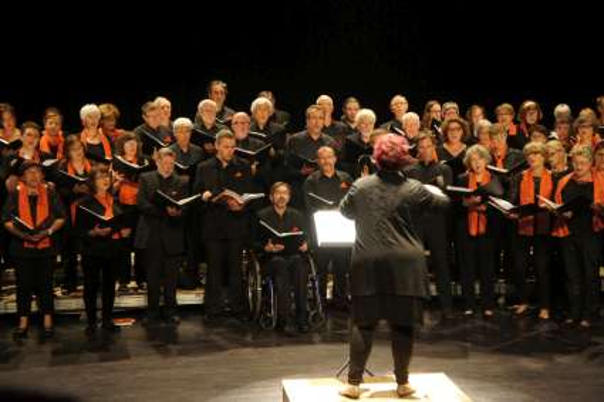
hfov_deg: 34.2
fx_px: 981
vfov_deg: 23.2
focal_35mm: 58
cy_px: 201
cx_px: 302
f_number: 4.5
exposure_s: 1/15
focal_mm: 39
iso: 1600
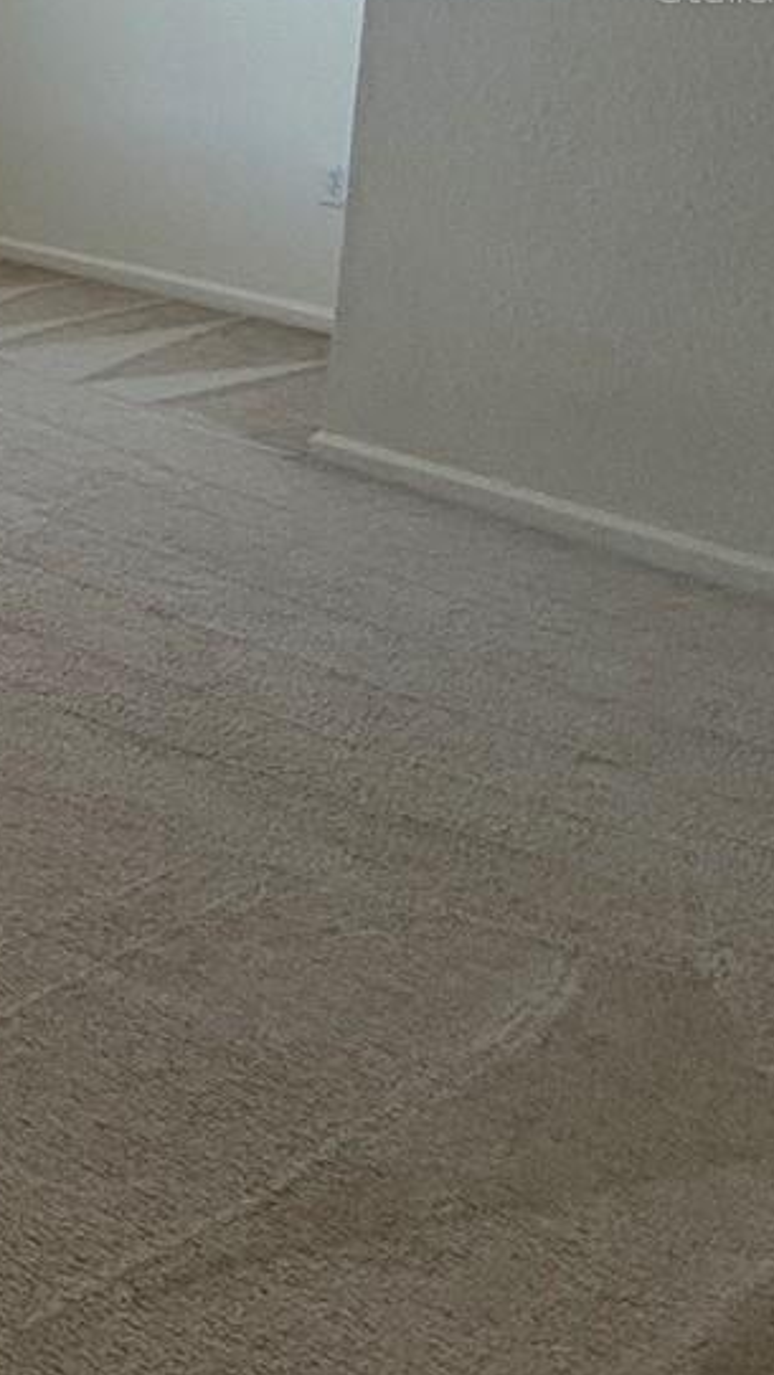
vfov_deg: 39.7
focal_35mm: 45
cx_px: -1134
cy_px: -18
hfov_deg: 14.7
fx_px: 1641
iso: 200
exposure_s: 1/120
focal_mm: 2.22
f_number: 2.2
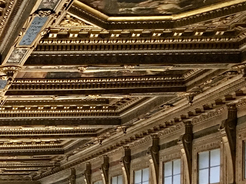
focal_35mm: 88
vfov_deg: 16.1
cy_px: 224
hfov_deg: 19.7
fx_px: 626
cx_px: -108
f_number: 2.2
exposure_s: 1/17
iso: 320
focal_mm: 4.15
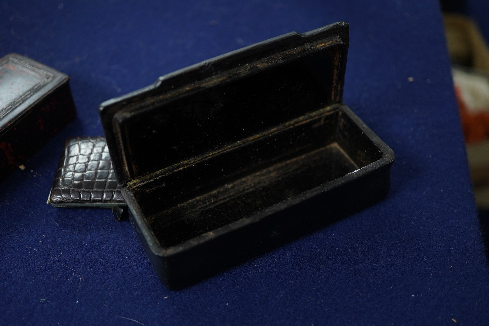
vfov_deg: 29.9
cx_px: 244
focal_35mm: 45
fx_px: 611
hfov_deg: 43.6
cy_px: 163
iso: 1250
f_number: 3.5
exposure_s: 1/125
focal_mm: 30
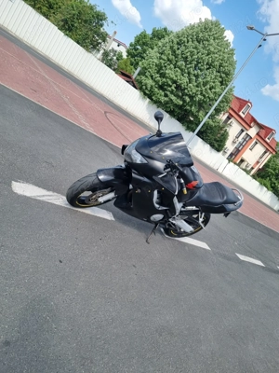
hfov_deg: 53.1
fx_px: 279
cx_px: 140
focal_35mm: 26
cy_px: 186
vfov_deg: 67.3
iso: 50
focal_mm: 5.4
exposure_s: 1/1272
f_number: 1.8
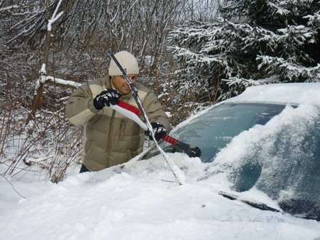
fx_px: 471
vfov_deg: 28.6
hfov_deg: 37.5
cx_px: 160
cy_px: 120
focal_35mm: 51
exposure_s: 1/1000
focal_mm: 5.9
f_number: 2.9
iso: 80
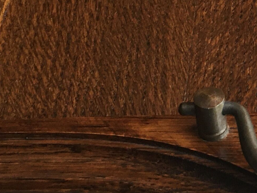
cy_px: 52
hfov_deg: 15.5
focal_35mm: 120
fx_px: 891
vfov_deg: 12.3
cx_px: 348
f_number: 2.2
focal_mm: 4.15
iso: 125
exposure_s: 1/33
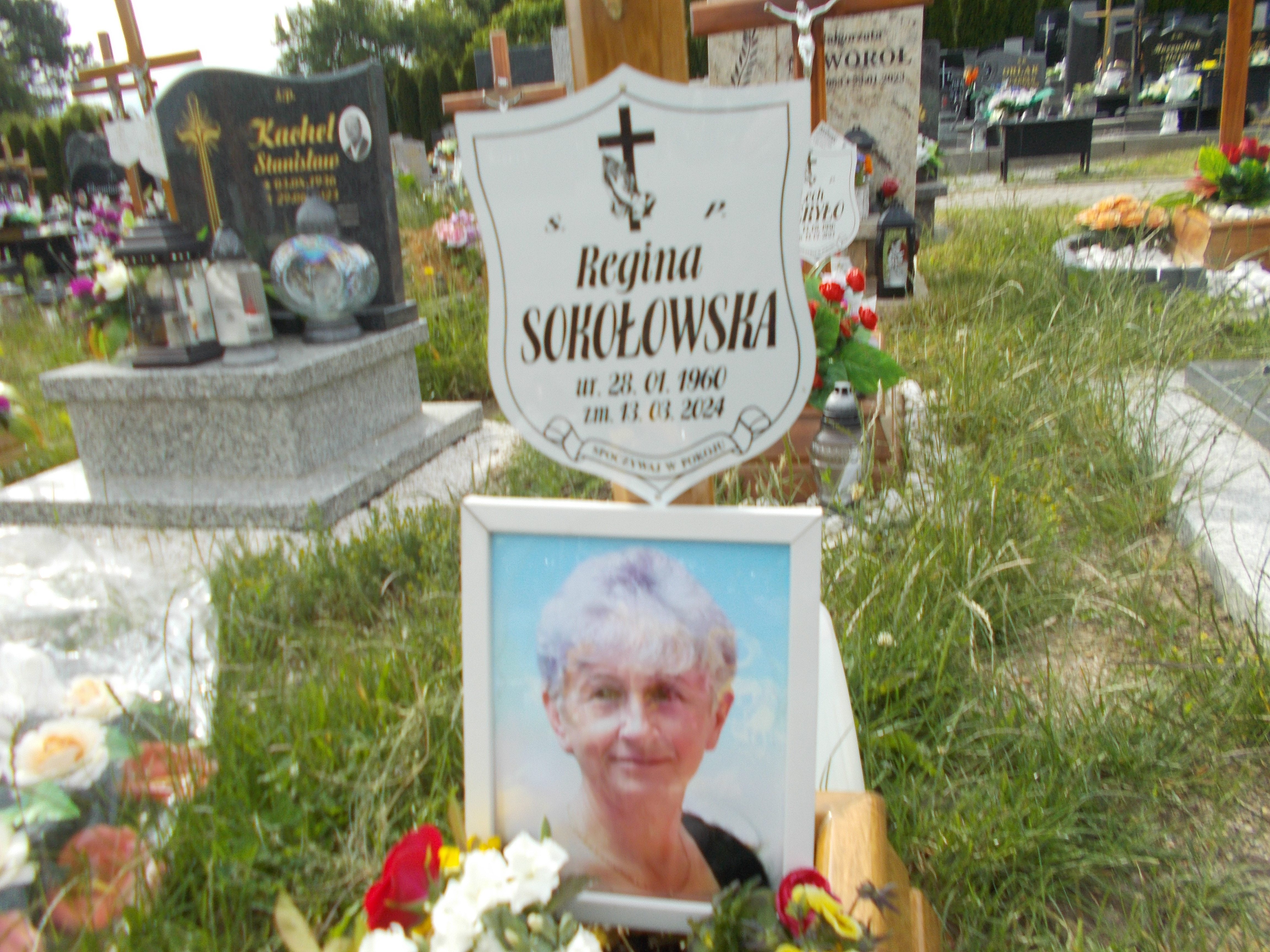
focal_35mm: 26
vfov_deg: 53.1
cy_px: 476
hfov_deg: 67.3
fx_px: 954
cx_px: 635
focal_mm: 4.6
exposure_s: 1/100
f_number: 8
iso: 80
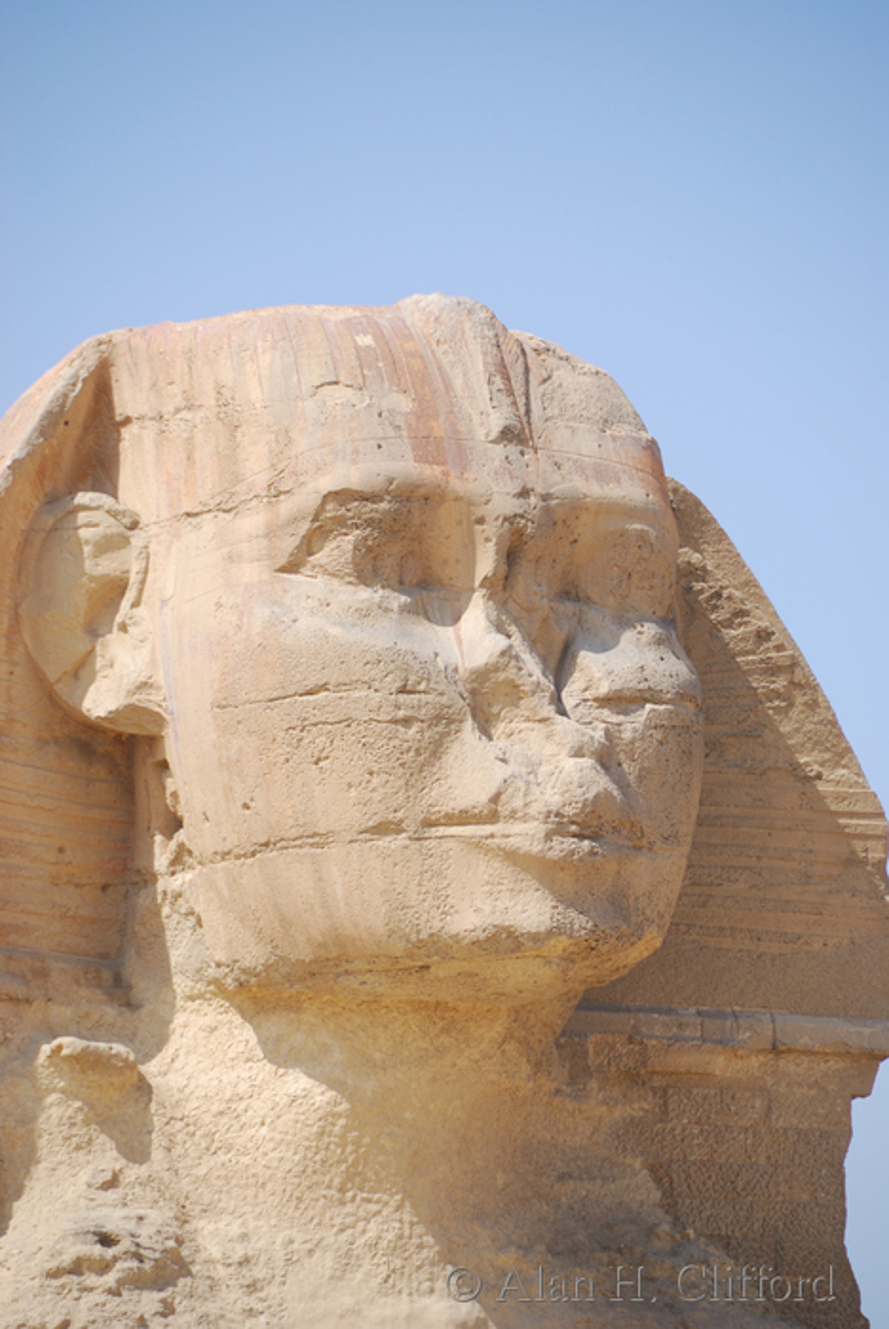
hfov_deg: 4.6
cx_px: 444
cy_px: 664
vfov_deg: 6.9
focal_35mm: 300
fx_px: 11090
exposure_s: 1/320
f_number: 5.6
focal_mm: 200
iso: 100
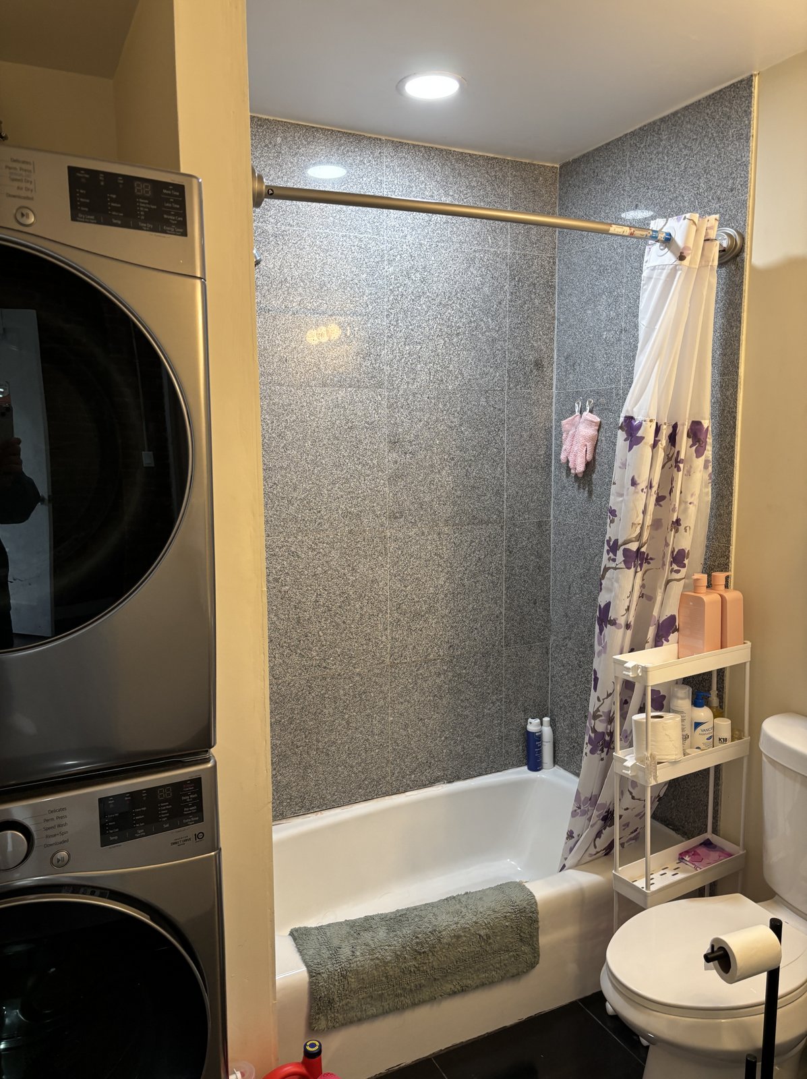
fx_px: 809
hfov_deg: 53.0
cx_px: 404
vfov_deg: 67.4
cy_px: 540
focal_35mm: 26
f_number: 1.6
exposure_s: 1/60
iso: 100
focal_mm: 5.96
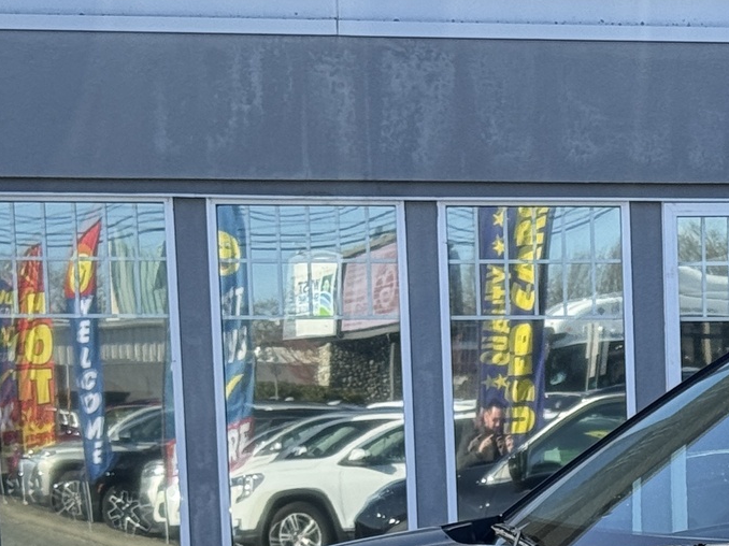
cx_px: 905
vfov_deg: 10.0
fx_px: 3053
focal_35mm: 145
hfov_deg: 13.2
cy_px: 781
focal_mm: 6.76
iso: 64
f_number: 1.78
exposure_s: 1/1456
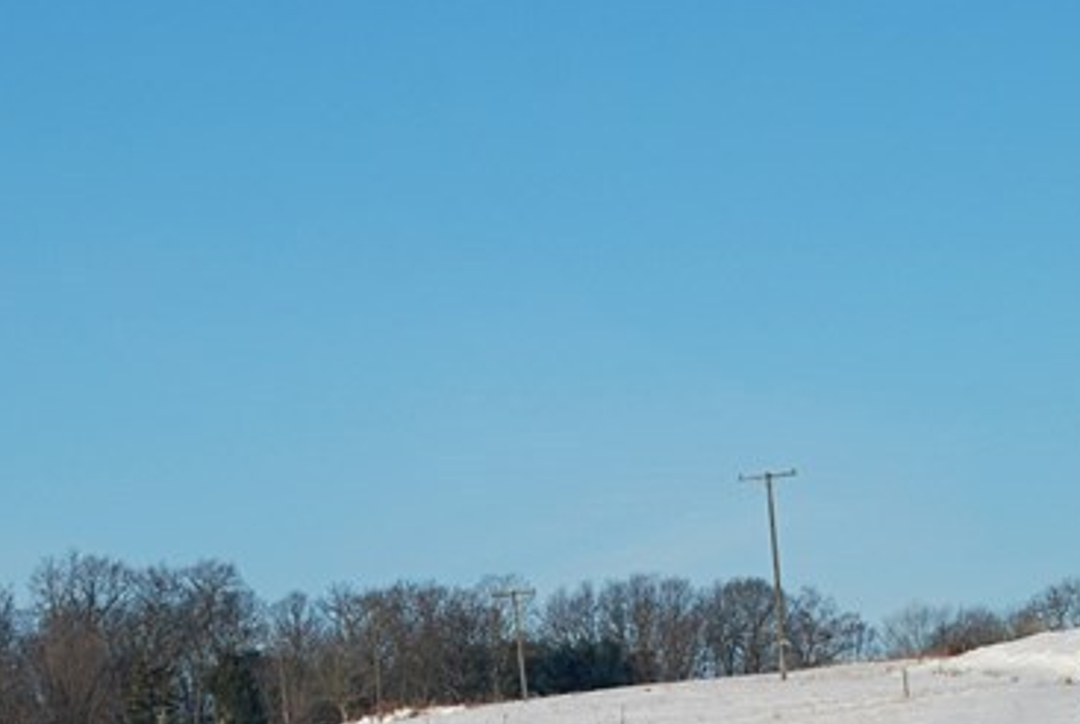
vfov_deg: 8.1
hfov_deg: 12.2
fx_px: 5048
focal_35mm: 168
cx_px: 384
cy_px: 815
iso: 100
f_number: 9
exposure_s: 1/320
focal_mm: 38
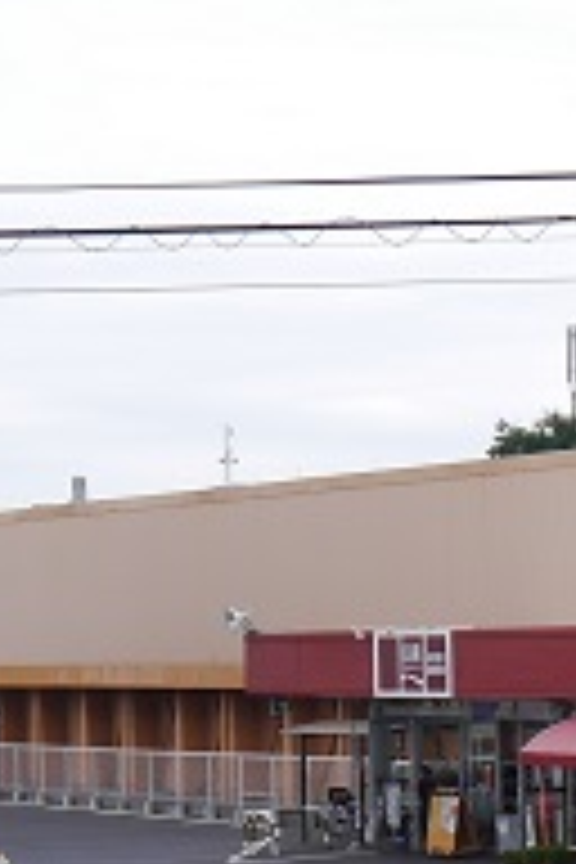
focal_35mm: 179
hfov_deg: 7.5
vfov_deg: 11.4
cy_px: 855
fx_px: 4296
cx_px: 1015
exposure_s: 1/250
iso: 160
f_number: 6.3
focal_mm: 18
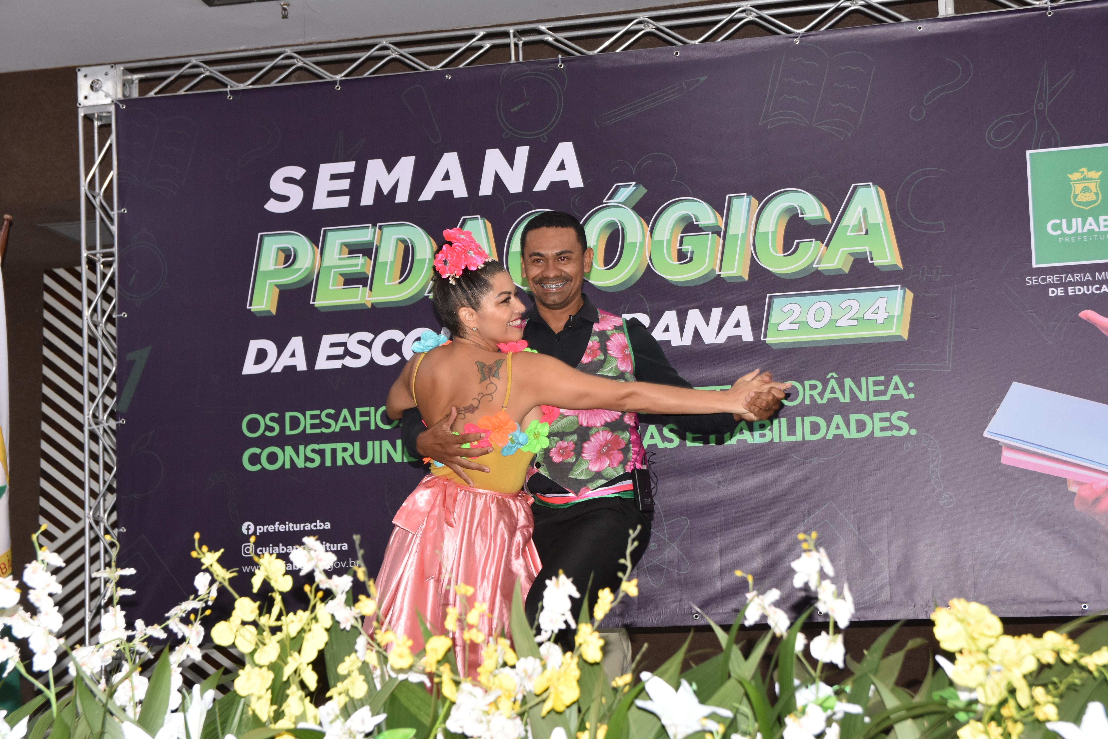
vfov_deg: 20.6
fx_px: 2032
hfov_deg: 30.5
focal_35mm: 66
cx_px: 554
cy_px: 370
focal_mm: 44
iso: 1000
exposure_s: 1/60
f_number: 5
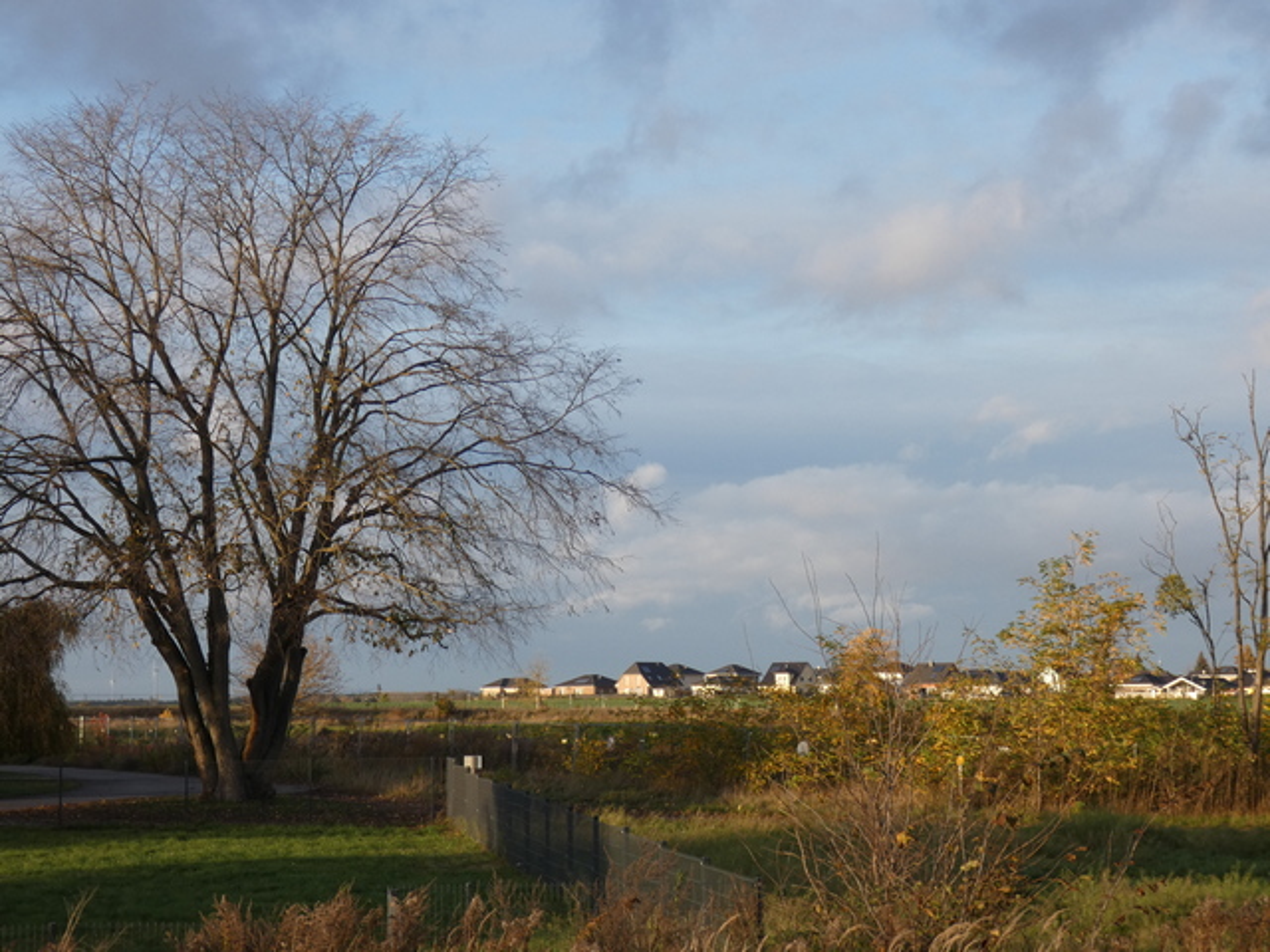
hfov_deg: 27.8
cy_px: 476
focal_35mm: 70
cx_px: 635
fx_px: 2568
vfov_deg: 21.0
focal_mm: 12.5
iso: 80
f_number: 4.3
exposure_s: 1/200
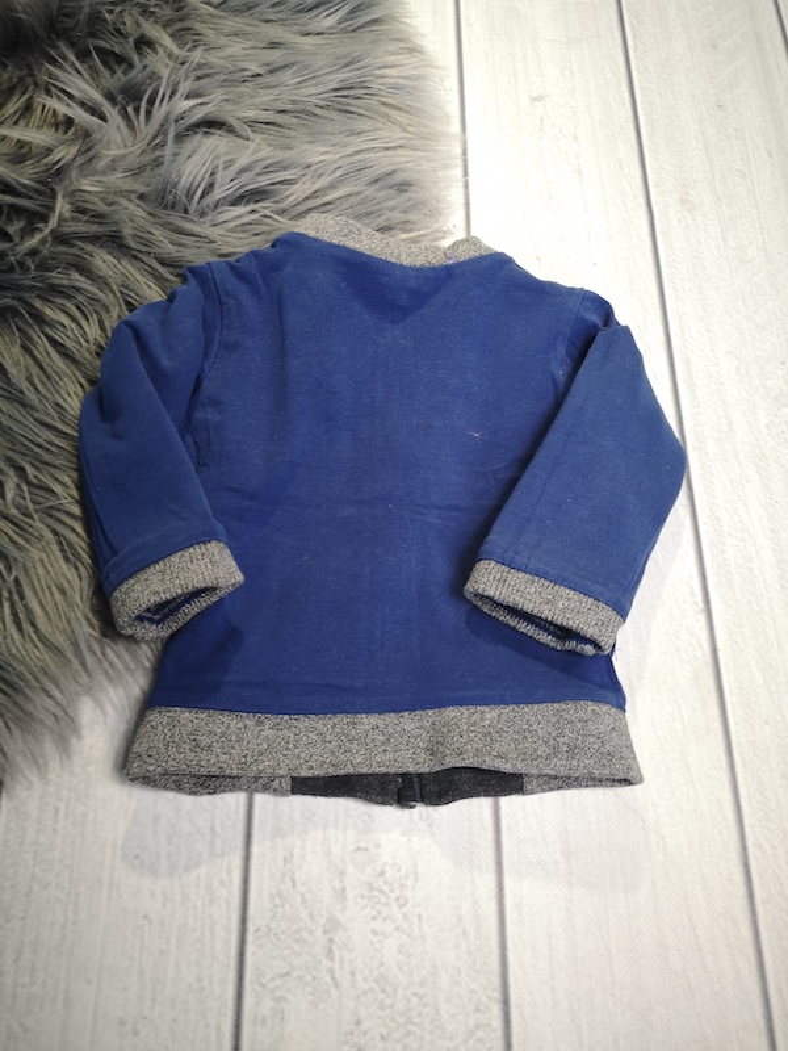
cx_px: 394
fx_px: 820
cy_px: 526
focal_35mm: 27
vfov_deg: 65.3
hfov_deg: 51.4
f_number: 1.8
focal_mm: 5.58
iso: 100
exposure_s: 1/50
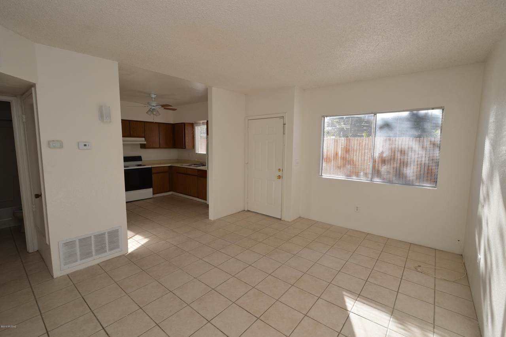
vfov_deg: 77.2
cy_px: 168
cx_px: 253
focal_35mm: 15
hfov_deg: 100.4
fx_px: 211
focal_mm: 10
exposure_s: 1/125
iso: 125
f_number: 5.6
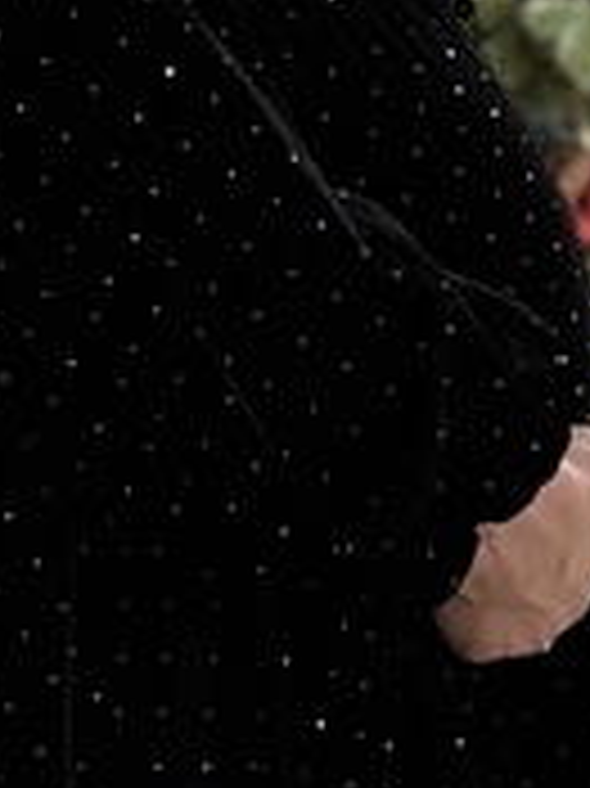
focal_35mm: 276
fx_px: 6280
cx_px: 50
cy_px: 1063
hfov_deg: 5.4
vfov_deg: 7.1
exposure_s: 1/121
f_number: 1.78
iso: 64
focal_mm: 6.76
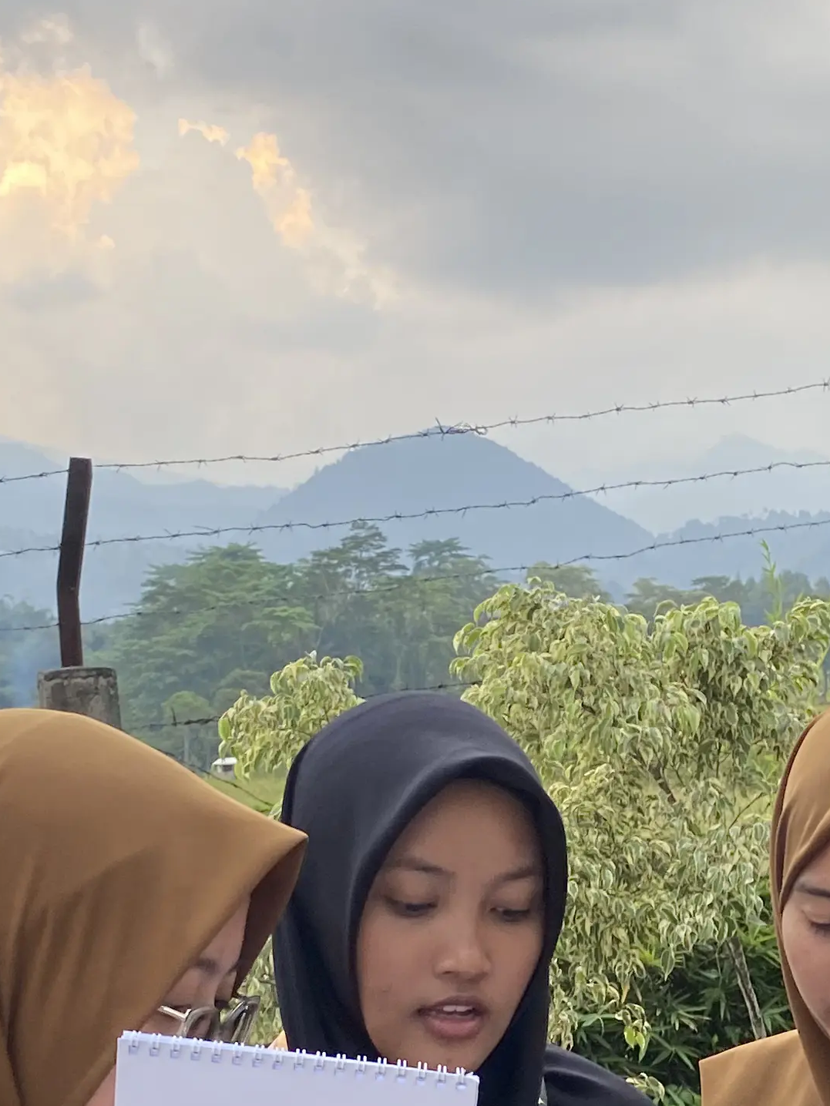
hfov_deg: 20.1
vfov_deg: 25.8
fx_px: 2334
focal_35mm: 73
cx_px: 593
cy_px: 992
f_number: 1.8
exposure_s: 1/122
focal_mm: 4.25
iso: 40
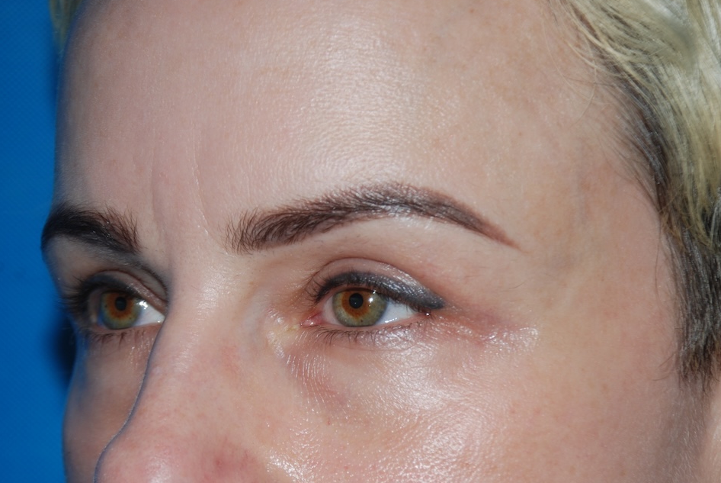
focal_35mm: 143
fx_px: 2860
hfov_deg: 14.4
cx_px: 296
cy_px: 295
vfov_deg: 9.6
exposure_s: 1/60
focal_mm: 75
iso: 125
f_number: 5.6
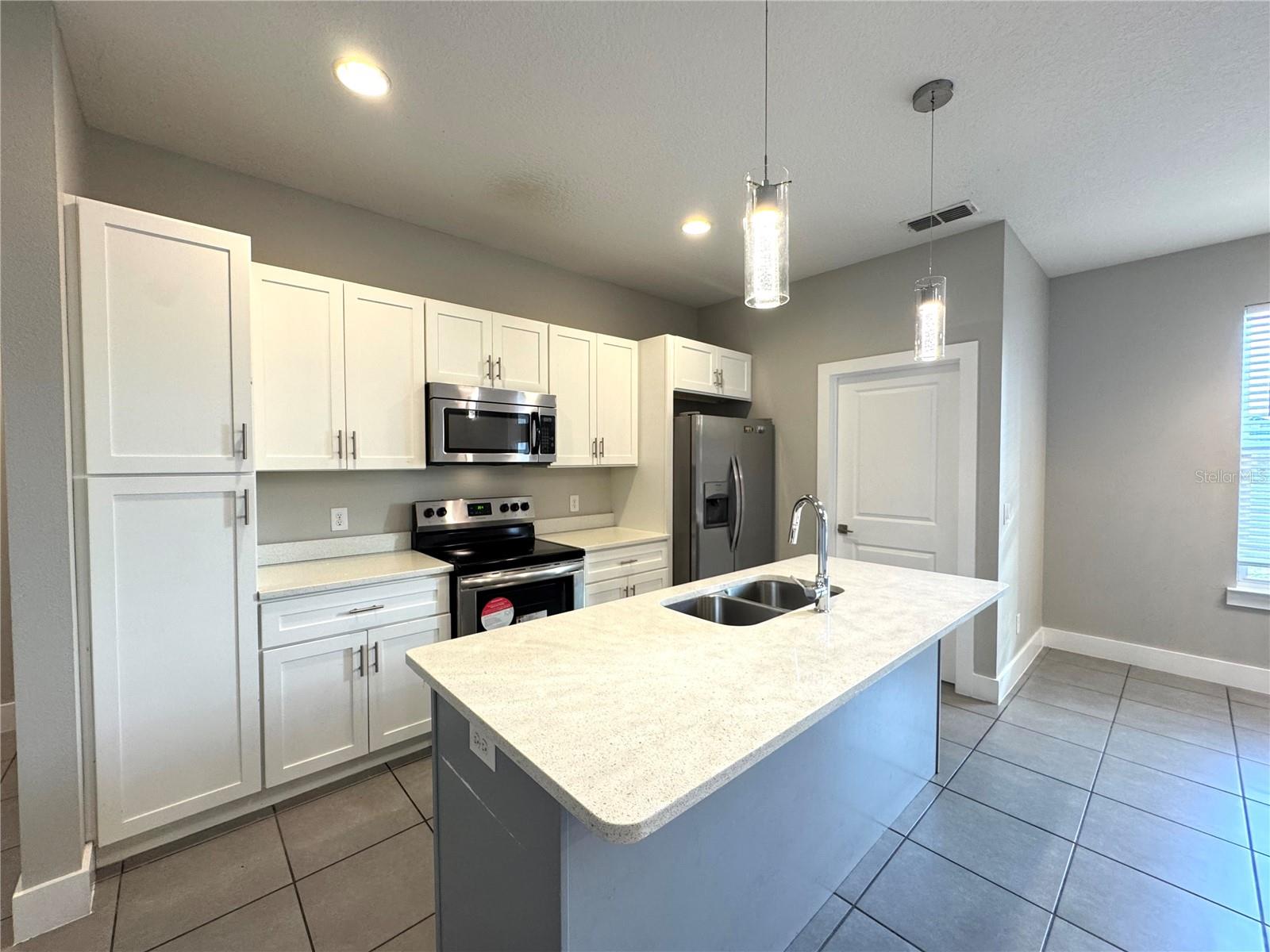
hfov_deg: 102.1
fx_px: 514
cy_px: 476
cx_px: 635
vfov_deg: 85.7
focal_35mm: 14
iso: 160
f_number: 2.2
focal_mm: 2.22
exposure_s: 1/60
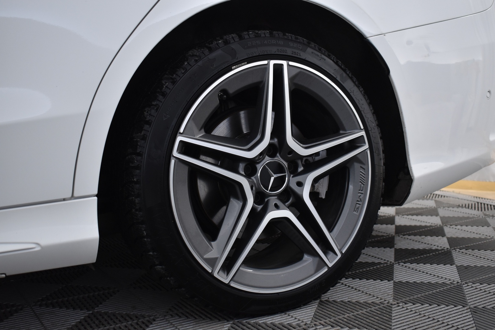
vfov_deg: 30.8
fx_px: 598
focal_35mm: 44
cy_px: 165
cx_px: 248
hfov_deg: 45.0
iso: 900
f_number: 4.2
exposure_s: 1/50
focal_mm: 29
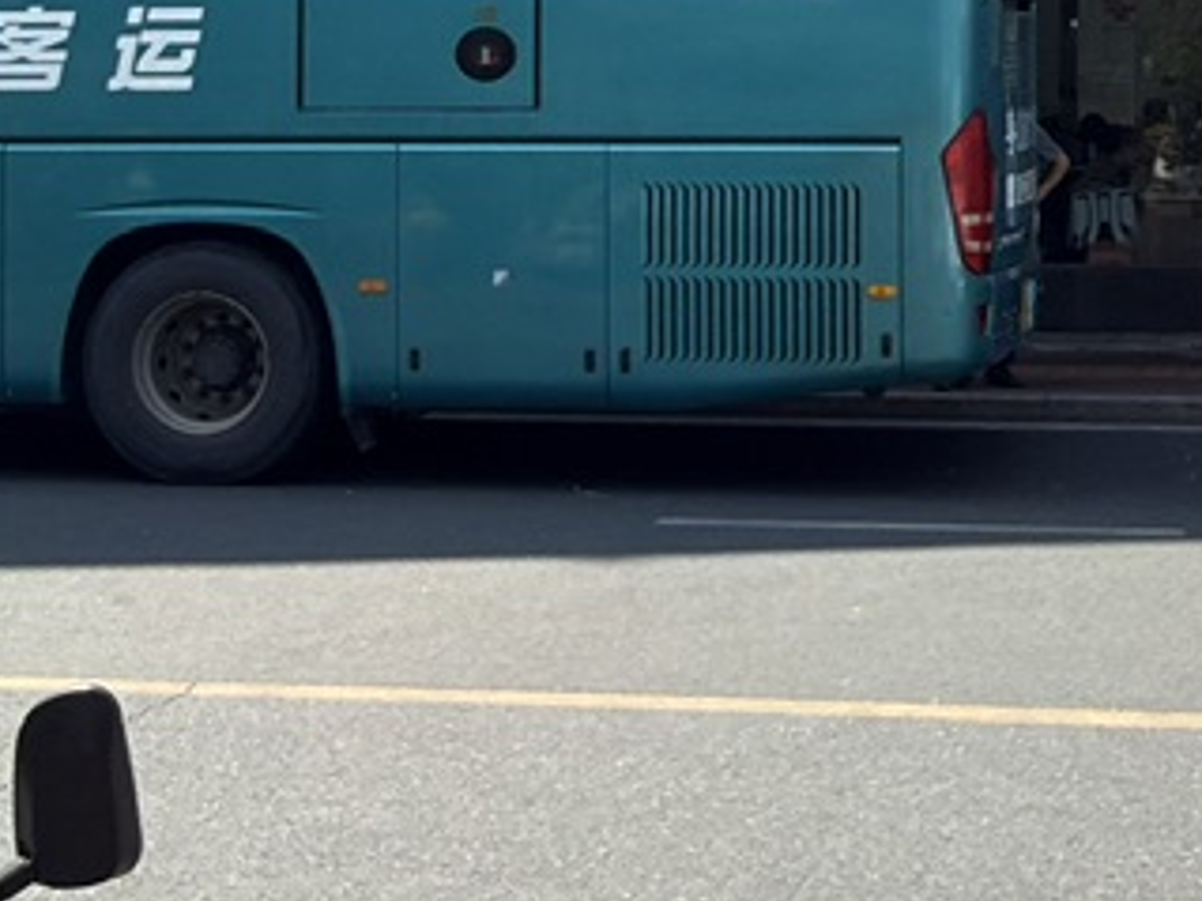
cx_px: 919
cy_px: -45
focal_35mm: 90
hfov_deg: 21.6
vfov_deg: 16.0
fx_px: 3124
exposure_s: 1/495
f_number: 2.2
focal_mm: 2.22
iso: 25
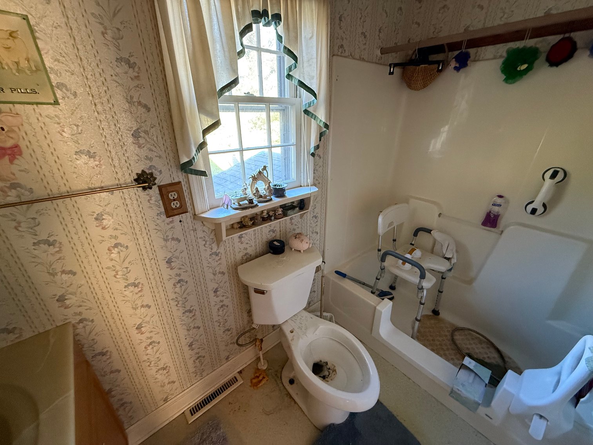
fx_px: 240
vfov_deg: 85.7
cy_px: 222
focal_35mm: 14
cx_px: 296
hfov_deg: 102.1
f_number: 2.2
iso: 640
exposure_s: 1/60
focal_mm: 2.22
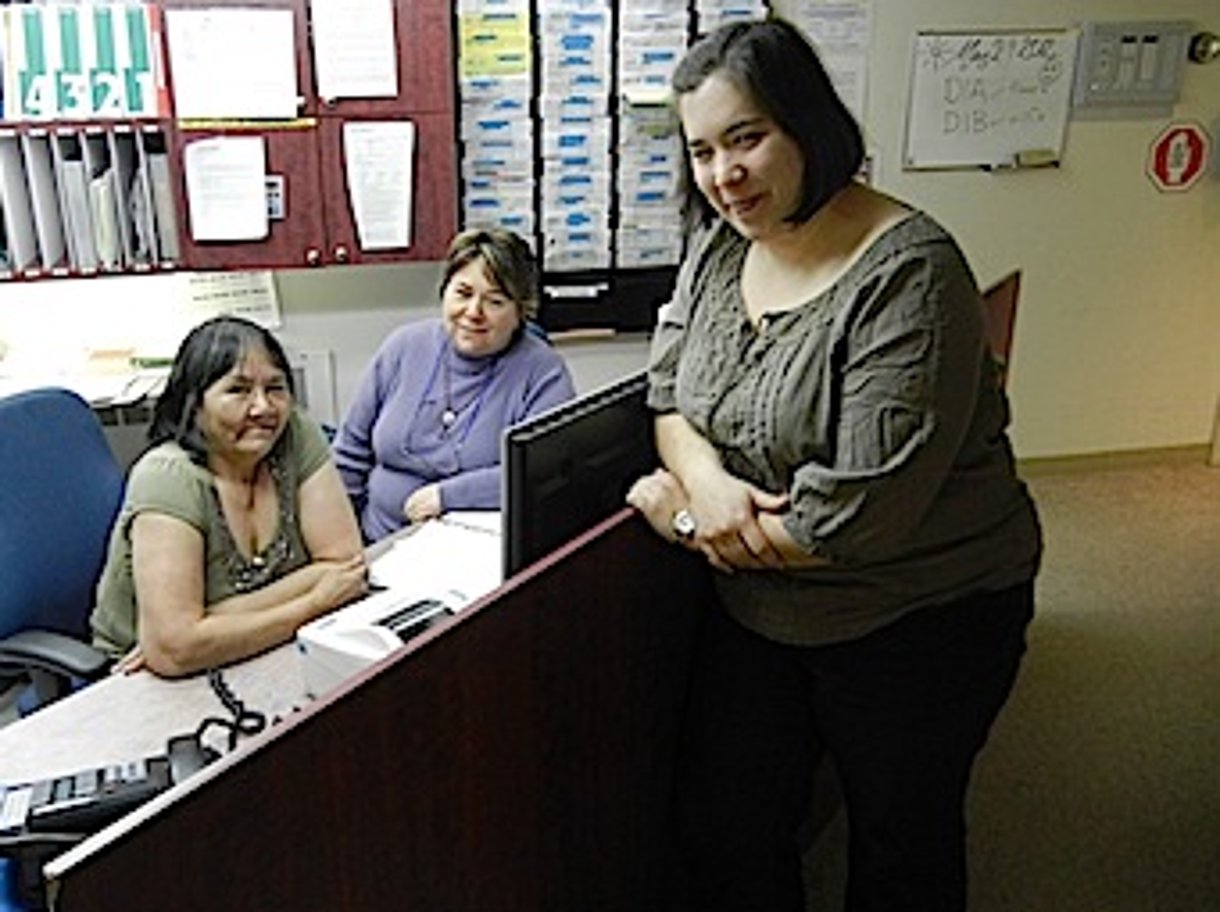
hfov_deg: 55.3
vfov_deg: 42.9
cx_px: 553
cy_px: 438
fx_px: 1162
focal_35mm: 33
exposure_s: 1/41.2
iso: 800
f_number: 3.5
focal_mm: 5.4
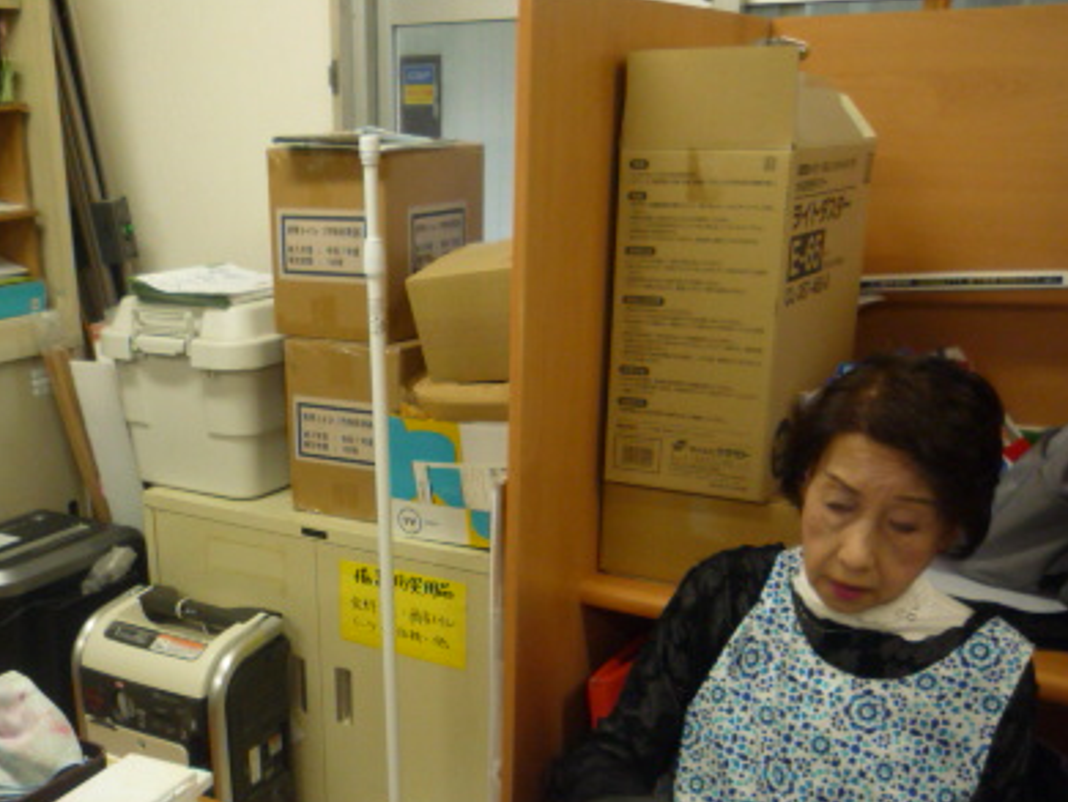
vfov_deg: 34.1
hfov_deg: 45.3
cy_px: 641
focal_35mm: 41
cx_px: 389
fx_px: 1266
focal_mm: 4.4
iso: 200
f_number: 2.8
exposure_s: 1/30
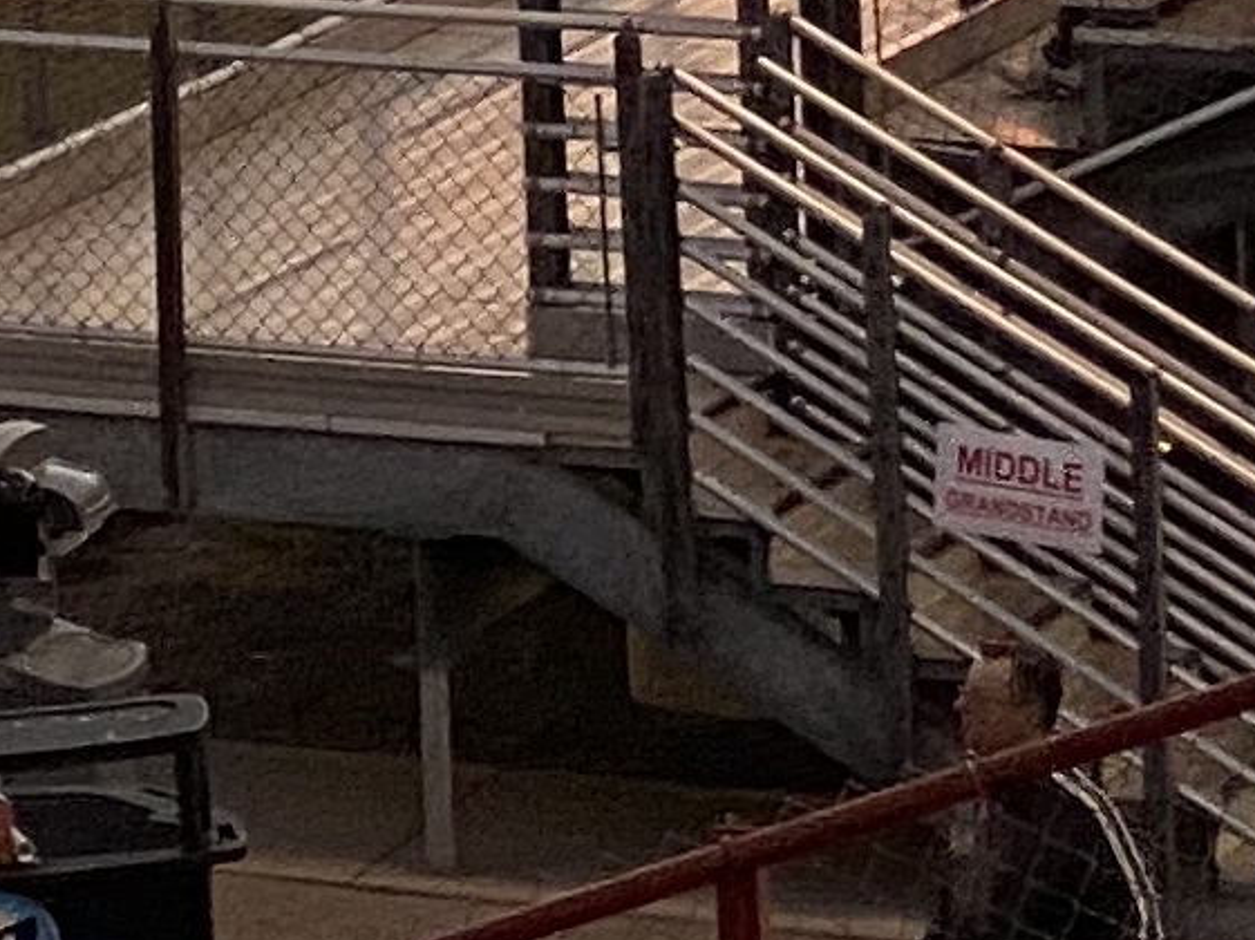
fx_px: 13551
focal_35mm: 374
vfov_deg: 3.8
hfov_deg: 4.9
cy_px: -2269
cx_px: -3114
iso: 40
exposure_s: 1/121
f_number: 2
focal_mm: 6
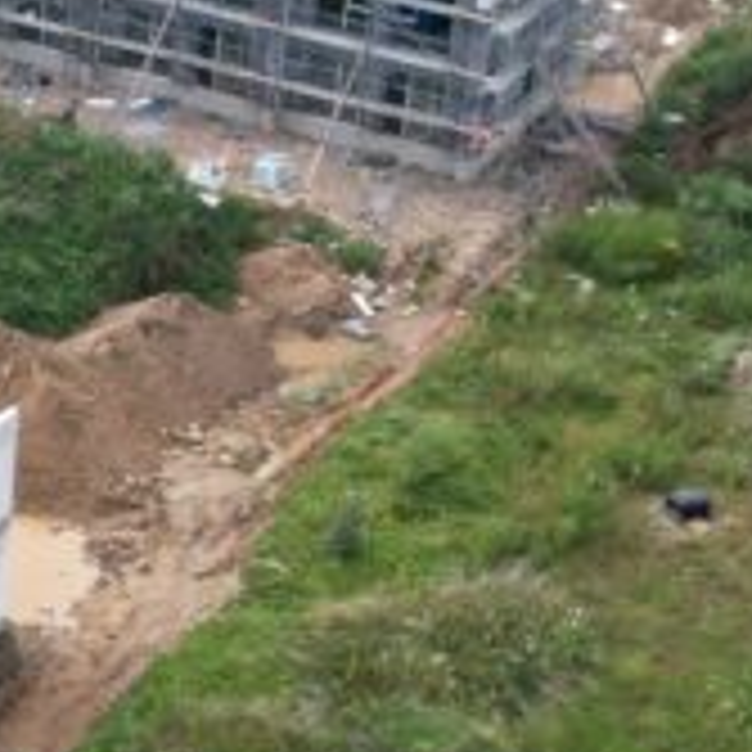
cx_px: -230
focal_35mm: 115
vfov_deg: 15.2
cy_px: 340
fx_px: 2826
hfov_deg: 14.5
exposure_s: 1/800
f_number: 2.8
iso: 100
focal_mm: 8.38
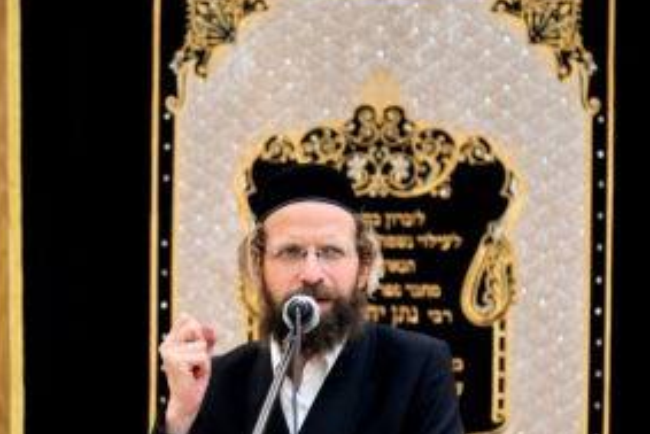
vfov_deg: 7.2
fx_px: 3432
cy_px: 316
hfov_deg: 10.8
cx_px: 289
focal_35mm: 190
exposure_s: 1/320
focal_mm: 120
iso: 1000
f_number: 4
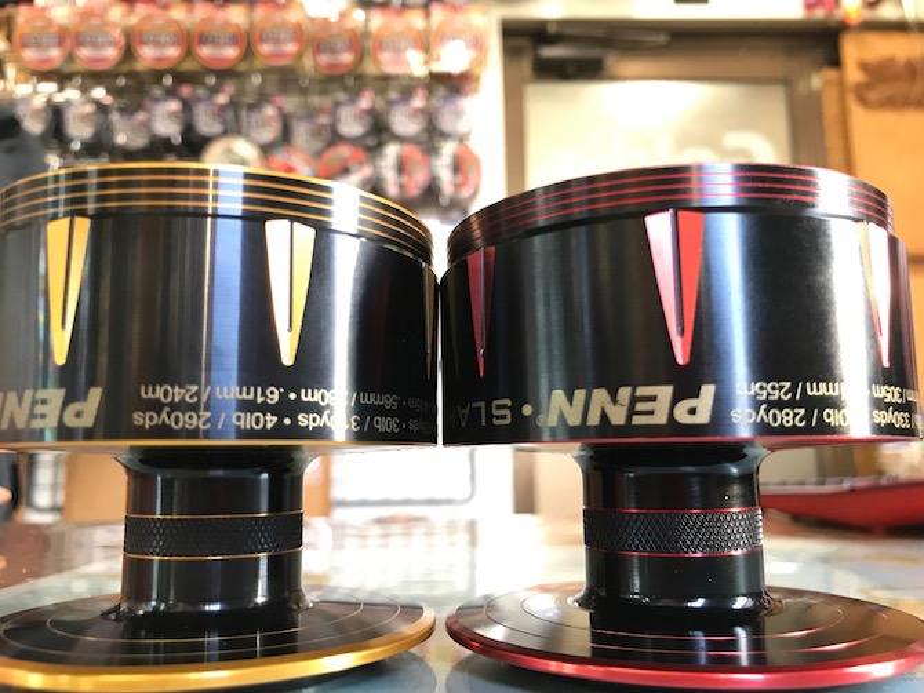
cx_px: 462
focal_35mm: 28
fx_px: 748
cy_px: 346
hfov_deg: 63.4
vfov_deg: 49.8
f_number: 1.8
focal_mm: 3.99
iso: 100
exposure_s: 1/17
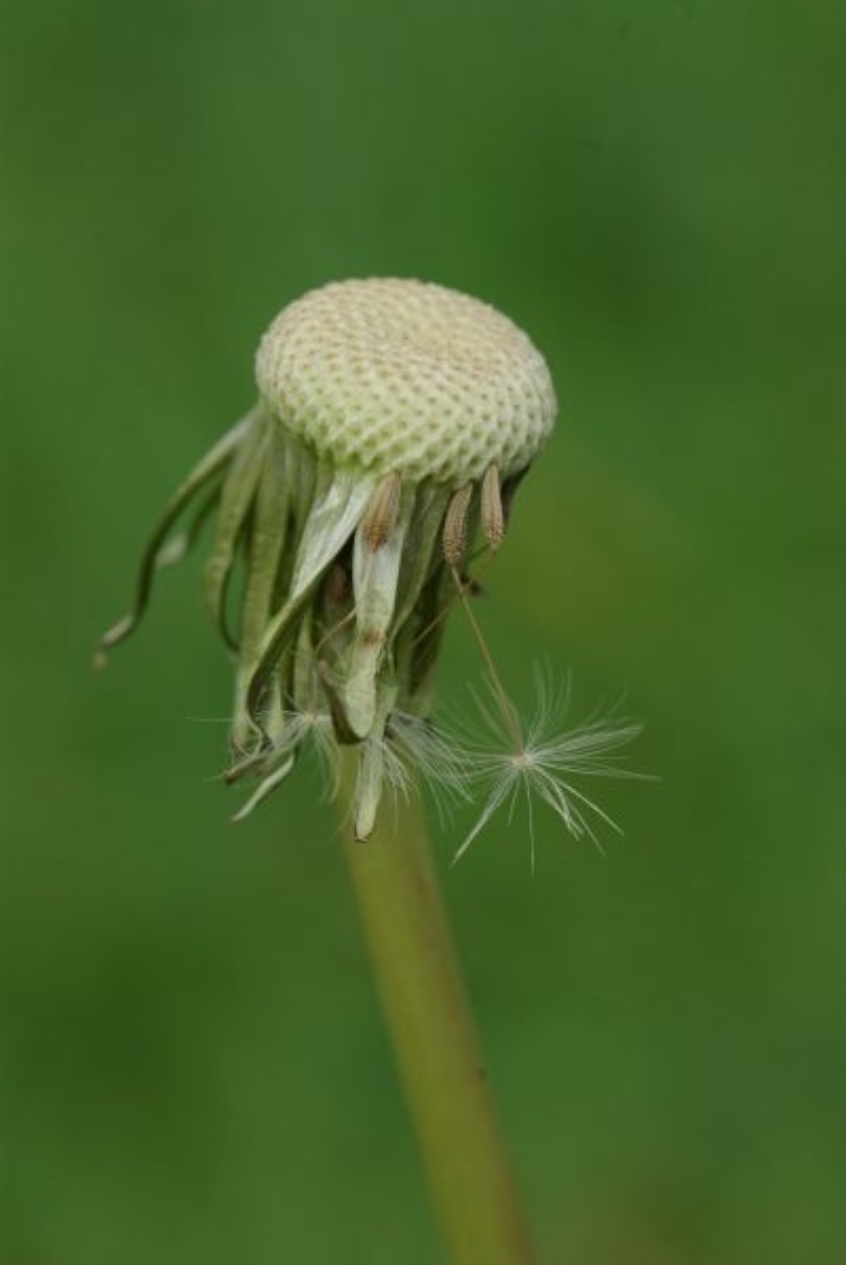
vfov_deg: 13.7
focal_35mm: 150
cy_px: 632
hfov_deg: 9.2
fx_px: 5278
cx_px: 423
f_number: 9.5
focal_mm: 100
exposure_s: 1/180
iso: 400
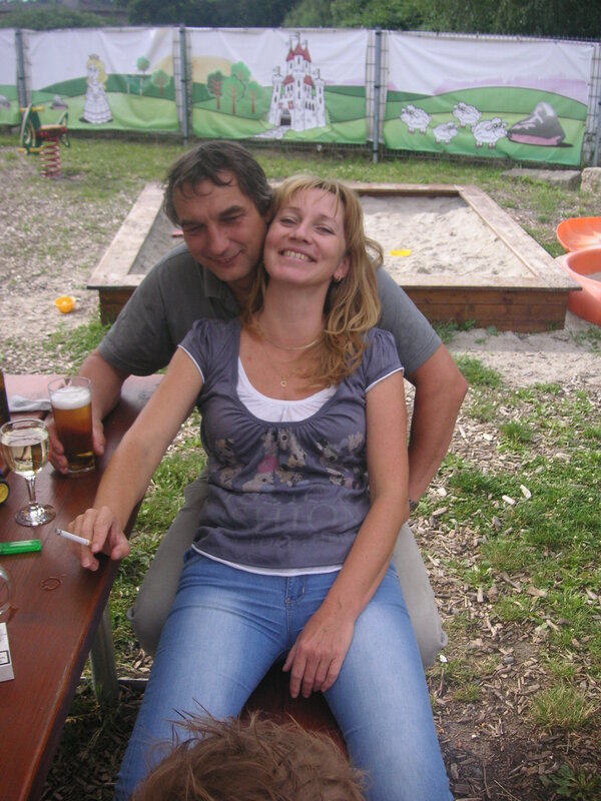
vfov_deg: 50.1
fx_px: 857
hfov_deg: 38.7
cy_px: 400
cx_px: 300
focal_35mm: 37
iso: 50
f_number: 2.8
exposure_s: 1/500
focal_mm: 6.1
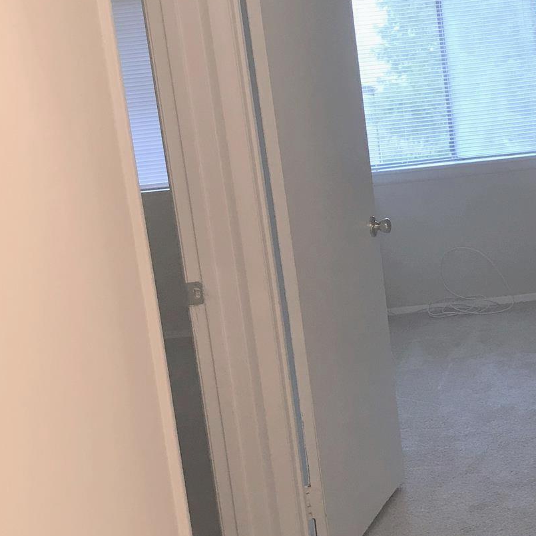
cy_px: 322
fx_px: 1104
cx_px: 487
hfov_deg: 26.4
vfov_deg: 27.2
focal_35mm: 63
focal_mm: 3.99
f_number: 1.8
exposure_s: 1/17
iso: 40
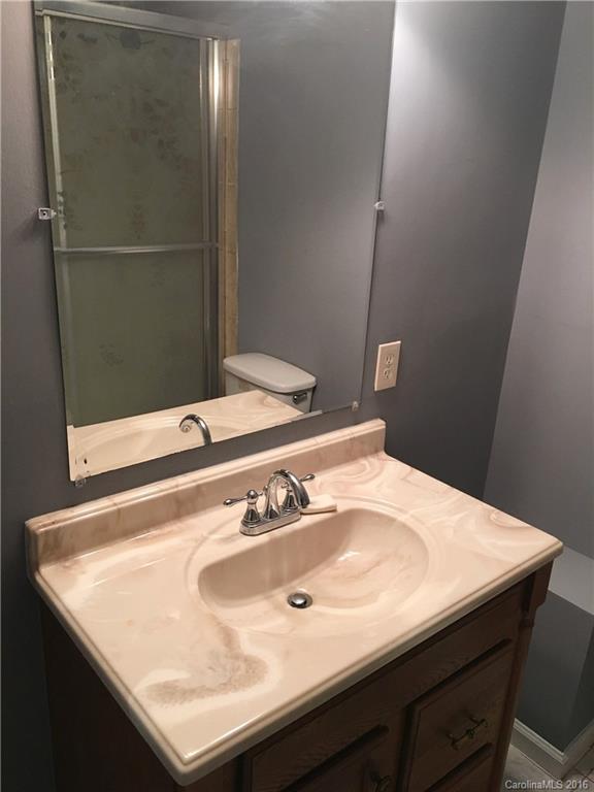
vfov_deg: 61.7
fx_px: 664
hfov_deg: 48.2
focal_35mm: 29
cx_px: 297
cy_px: 396
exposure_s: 1/15
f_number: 2.2
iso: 50
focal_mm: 4.15
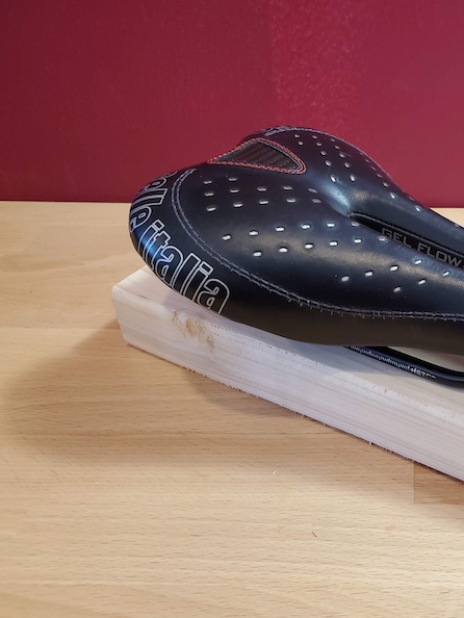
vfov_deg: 52.6
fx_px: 625
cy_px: 309
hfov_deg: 38.4
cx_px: 403
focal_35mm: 35
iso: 200
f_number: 2.4
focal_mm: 4.3
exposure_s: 1/40
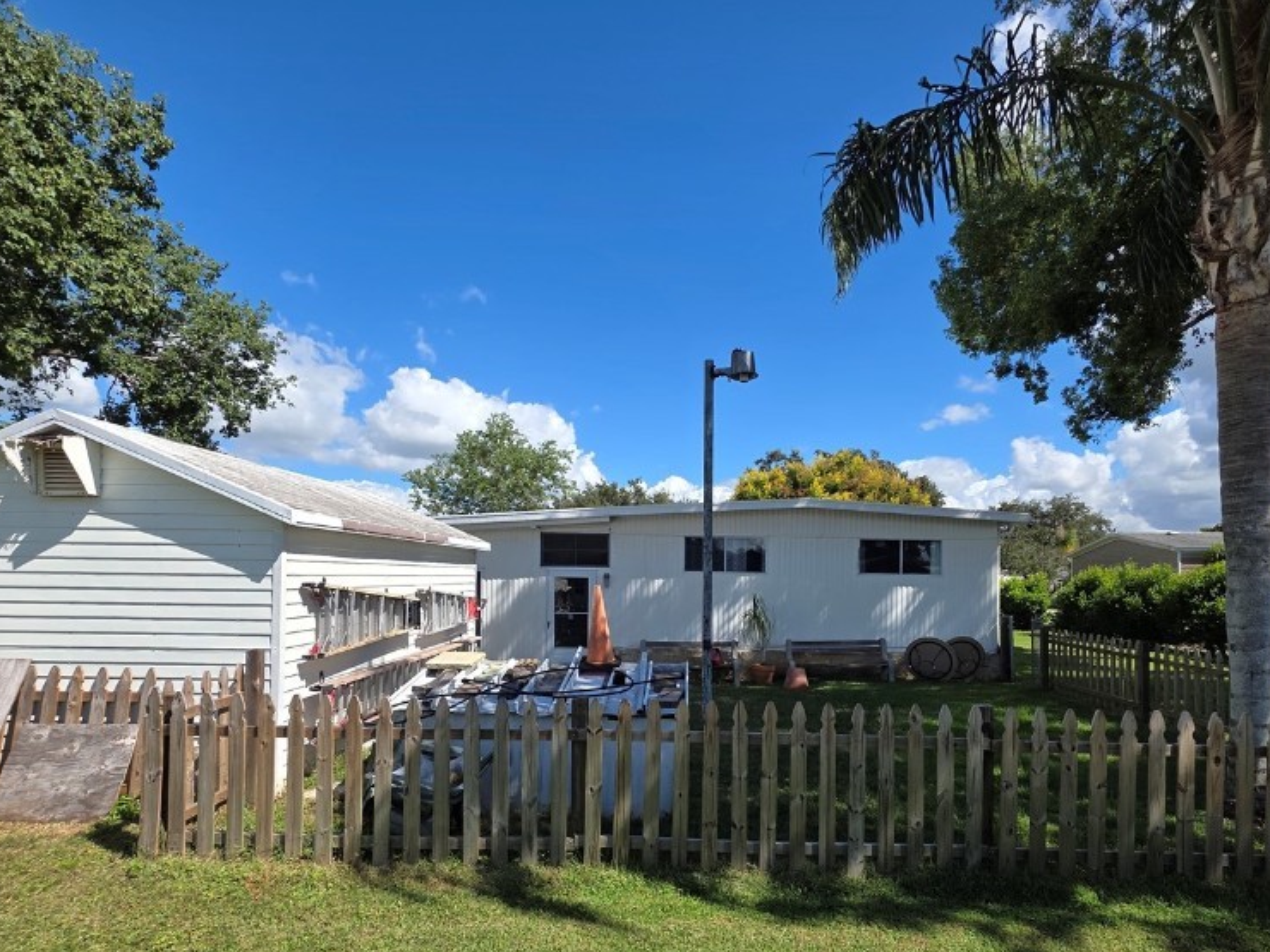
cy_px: 575
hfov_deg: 87.6
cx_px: 681
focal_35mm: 18
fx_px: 660
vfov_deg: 70.8
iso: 40
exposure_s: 1/2000
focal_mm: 2.2
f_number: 1.9
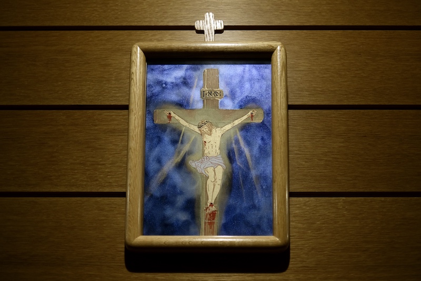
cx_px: 210
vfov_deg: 53.1
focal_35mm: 24
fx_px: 281
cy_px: 140
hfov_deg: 73.8
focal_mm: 16
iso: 400
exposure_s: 1/250
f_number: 1.4
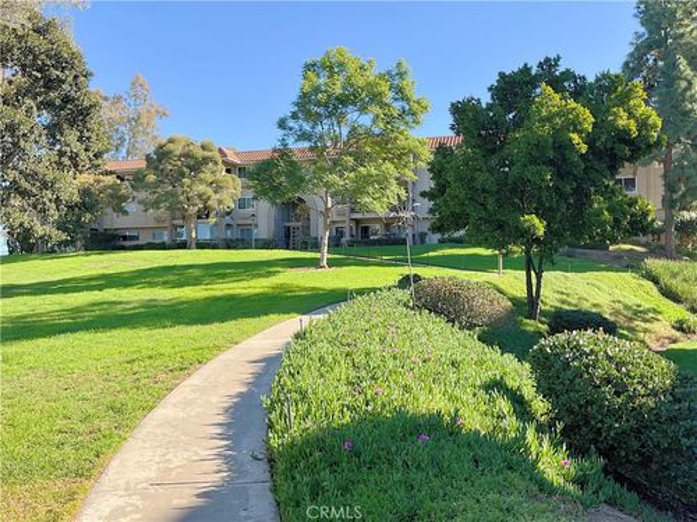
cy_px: 261
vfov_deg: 48.2
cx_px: 348
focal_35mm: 29
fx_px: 584
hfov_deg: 61.7
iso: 25
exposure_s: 1/683
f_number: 1.8
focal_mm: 3
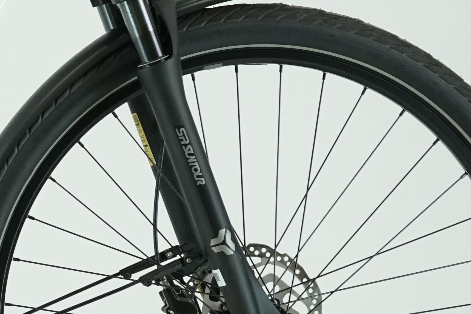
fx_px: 2603
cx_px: -235
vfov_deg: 6.9
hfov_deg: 10.0
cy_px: 133
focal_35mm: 199
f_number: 6.3
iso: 1600
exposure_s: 1/200
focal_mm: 57
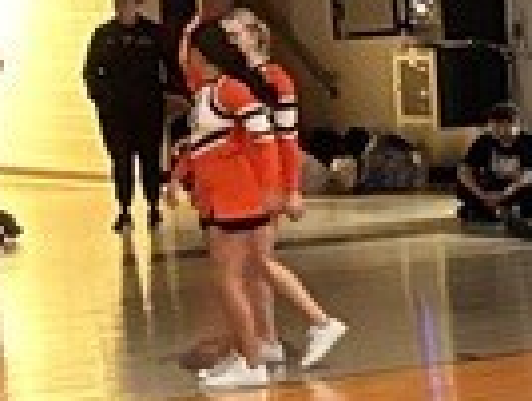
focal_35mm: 198
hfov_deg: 8.2
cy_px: 226
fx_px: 3048
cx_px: 1703
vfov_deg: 7.5
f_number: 1.6
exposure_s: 1/30
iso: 1000
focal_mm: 5.96
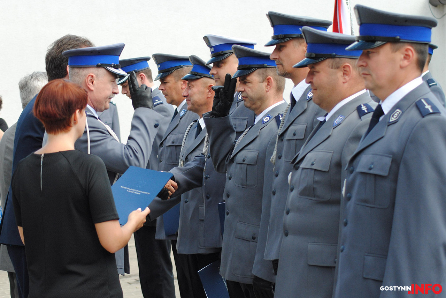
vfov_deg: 13.0
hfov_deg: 19.5
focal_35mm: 105
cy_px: 149
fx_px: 1301
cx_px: 223
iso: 400
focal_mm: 70
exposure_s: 1/400
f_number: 5.6
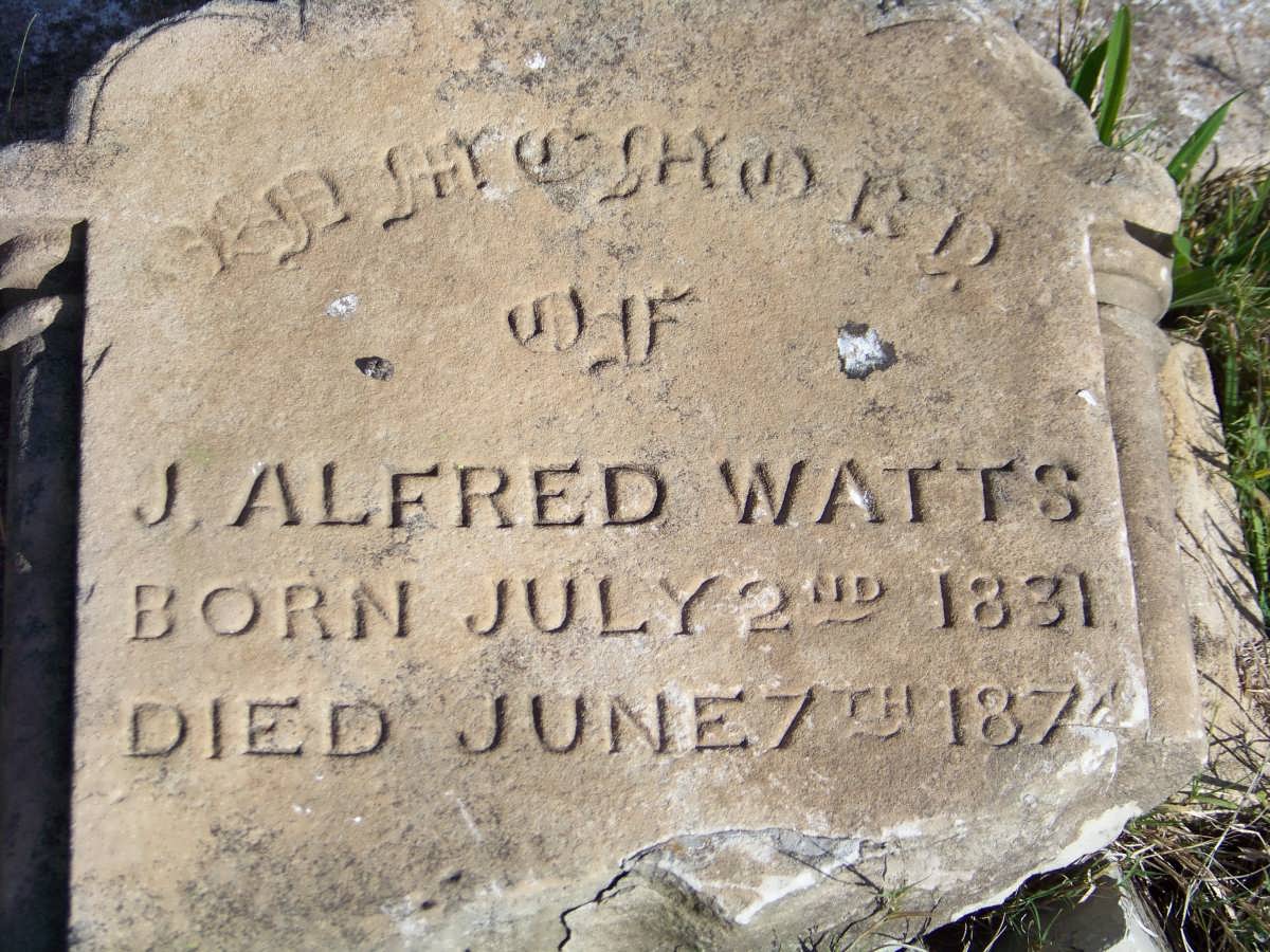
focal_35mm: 106
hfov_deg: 18.5
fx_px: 3889
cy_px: 476
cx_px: 635
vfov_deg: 14.0
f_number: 3.2
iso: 64
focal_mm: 17.6
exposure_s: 1/1000
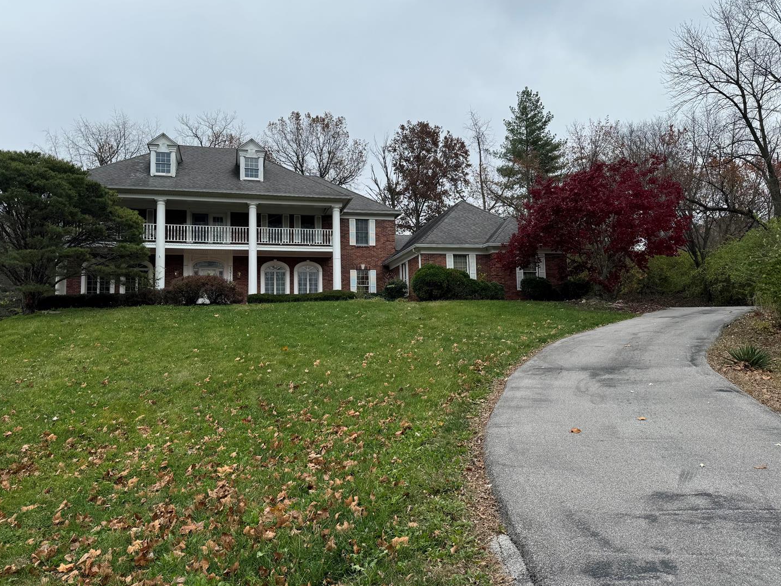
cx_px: 367
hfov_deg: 65.3
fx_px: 609
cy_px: 280
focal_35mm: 27
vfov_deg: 51.4
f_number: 1.78
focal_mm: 6.76
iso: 80
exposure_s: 1/1311
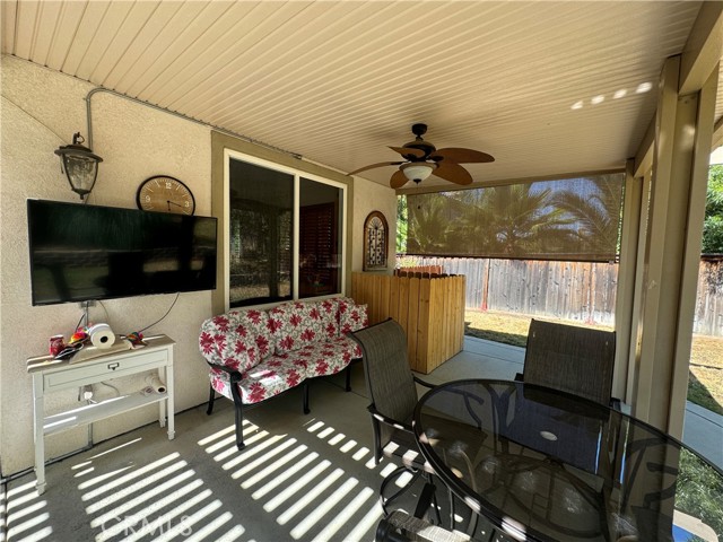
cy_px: 271
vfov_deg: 85.7
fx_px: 292
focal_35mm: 14
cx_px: 362
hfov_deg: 102.1
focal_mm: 2.22
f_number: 2.2
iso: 40
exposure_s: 1/175
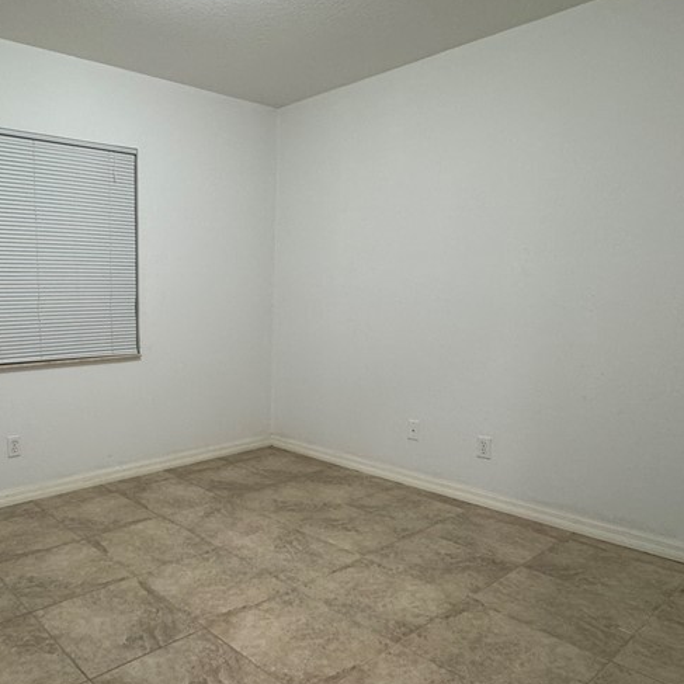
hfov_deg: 57.8
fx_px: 581
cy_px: 364
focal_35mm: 26
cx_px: 170
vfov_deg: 60.9
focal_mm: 2.22
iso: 200
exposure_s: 1/60
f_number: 2.2
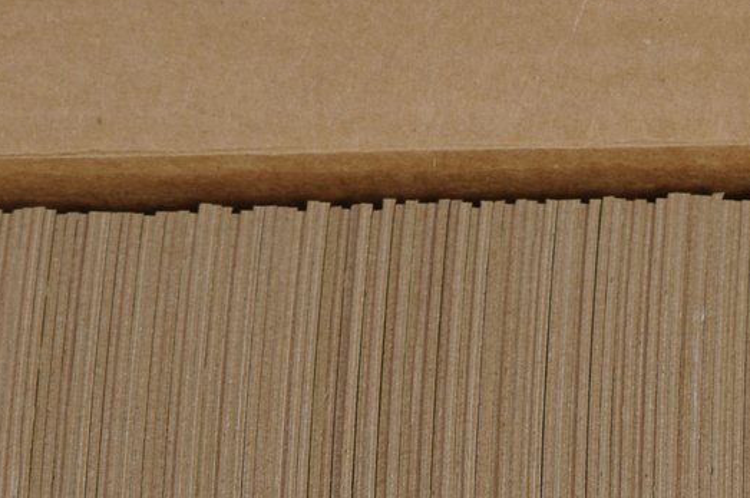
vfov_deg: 6.9
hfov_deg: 10.4
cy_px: 625
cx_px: 827
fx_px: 4077
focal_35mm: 196
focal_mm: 40
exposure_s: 1/60
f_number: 4
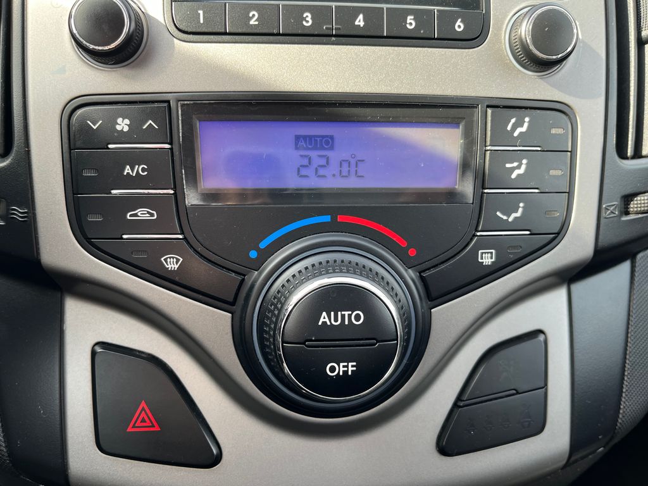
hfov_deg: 67.3
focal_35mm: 26
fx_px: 487
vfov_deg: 53.1
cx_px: 324
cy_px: 243
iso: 40
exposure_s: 1/121
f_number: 1.6
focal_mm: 5.1
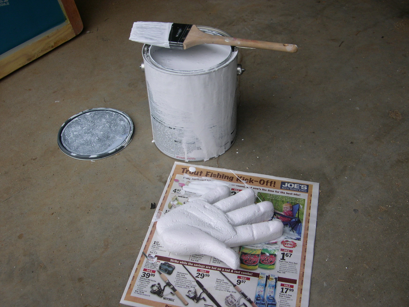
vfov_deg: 37.7
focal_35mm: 38
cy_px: 154
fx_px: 449
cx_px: 204
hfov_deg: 49.0
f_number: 2.8
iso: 100
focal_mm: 8
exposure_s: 1/529
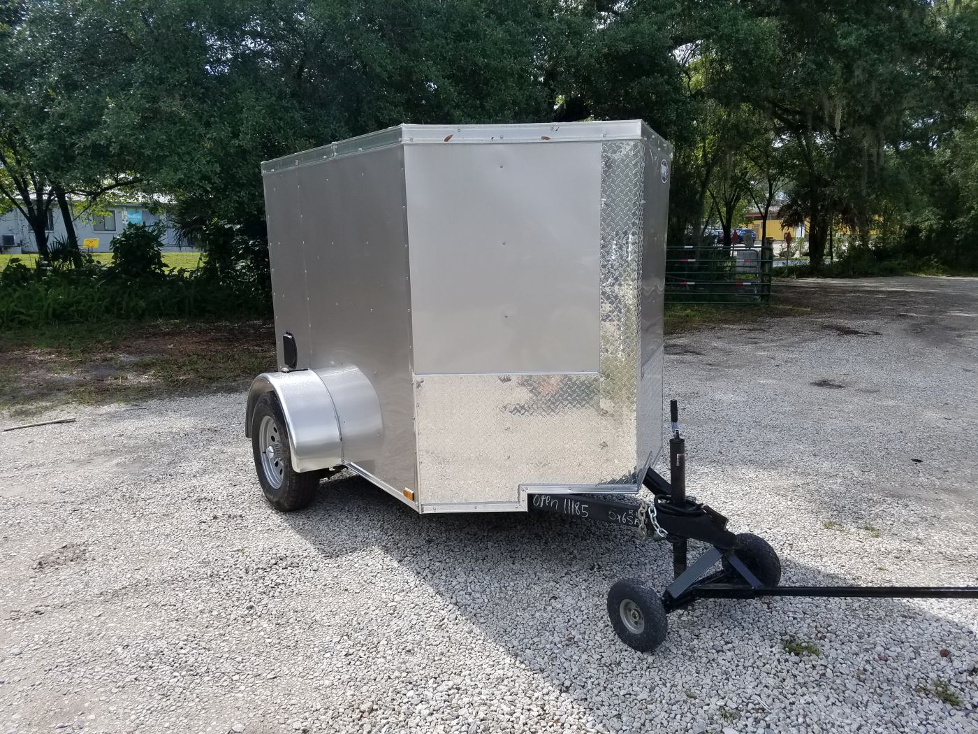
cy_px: 367
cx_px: 489
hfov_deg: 67.3
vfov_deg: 53.1
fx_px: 735
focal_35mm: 26
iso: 50
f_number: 1.7
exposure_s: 1/1464
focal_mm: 4.2
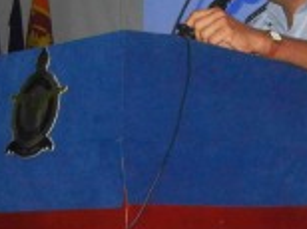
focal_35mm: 156
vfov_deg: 9.5
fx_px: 1381
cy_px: 157
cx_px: 232
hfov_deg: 12.6
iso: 800
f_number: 3.8
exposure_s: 1/30
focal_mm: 8.1
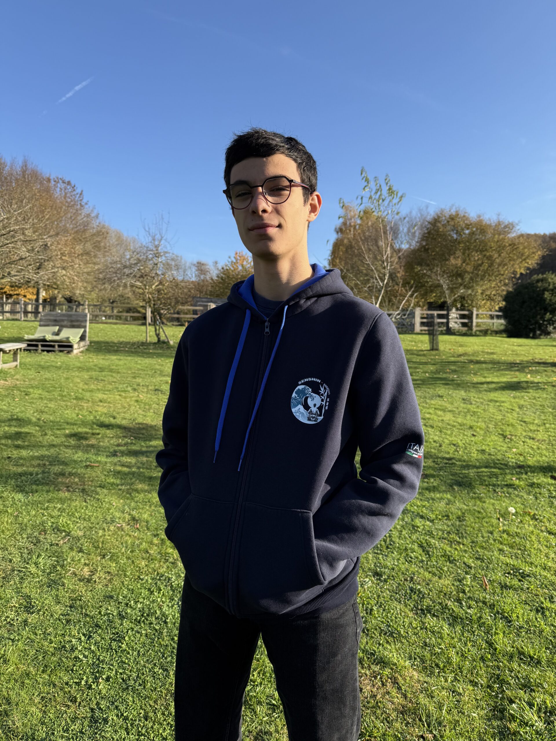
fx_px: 514
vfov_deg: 71.6
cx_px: 278
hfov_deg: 56.8
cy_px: 370
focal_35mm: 24
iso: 80
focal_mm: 6.76
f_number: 1.78
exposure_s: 1/2445
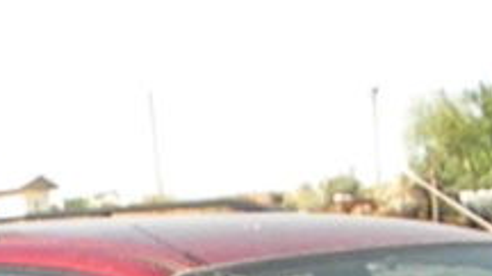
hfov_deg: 11.4
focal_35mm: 186
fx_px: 2424
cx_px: -30
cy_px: 737
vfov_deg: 6.1
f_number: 7.4
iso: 720
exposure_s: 1/754
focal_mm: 6.4
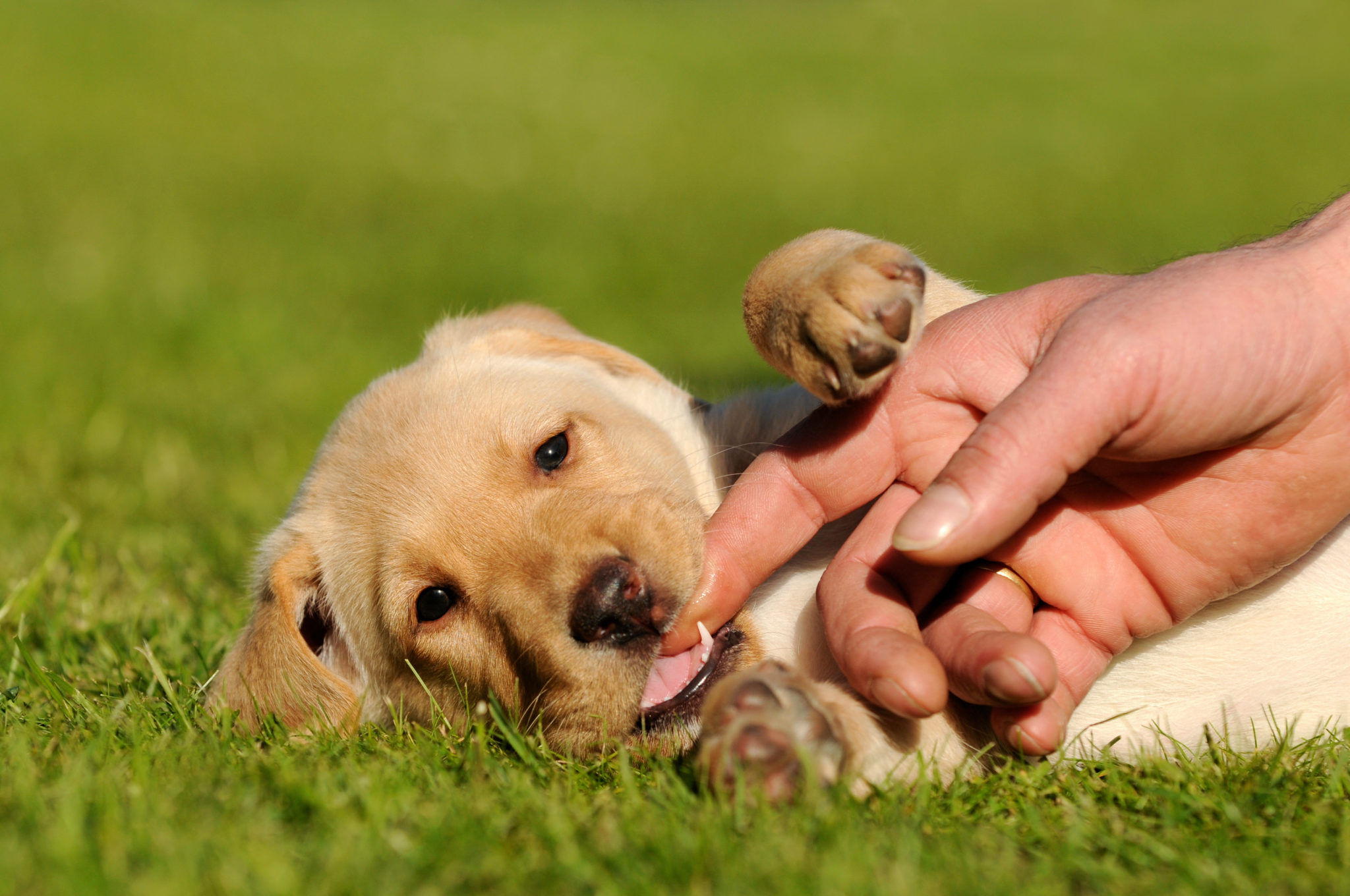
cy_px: 448
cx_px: 675
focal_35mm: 174
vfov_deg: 7.9
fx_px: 6517
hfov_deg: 11.8
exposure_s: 1/2000
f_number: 4
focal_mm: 116
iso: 200
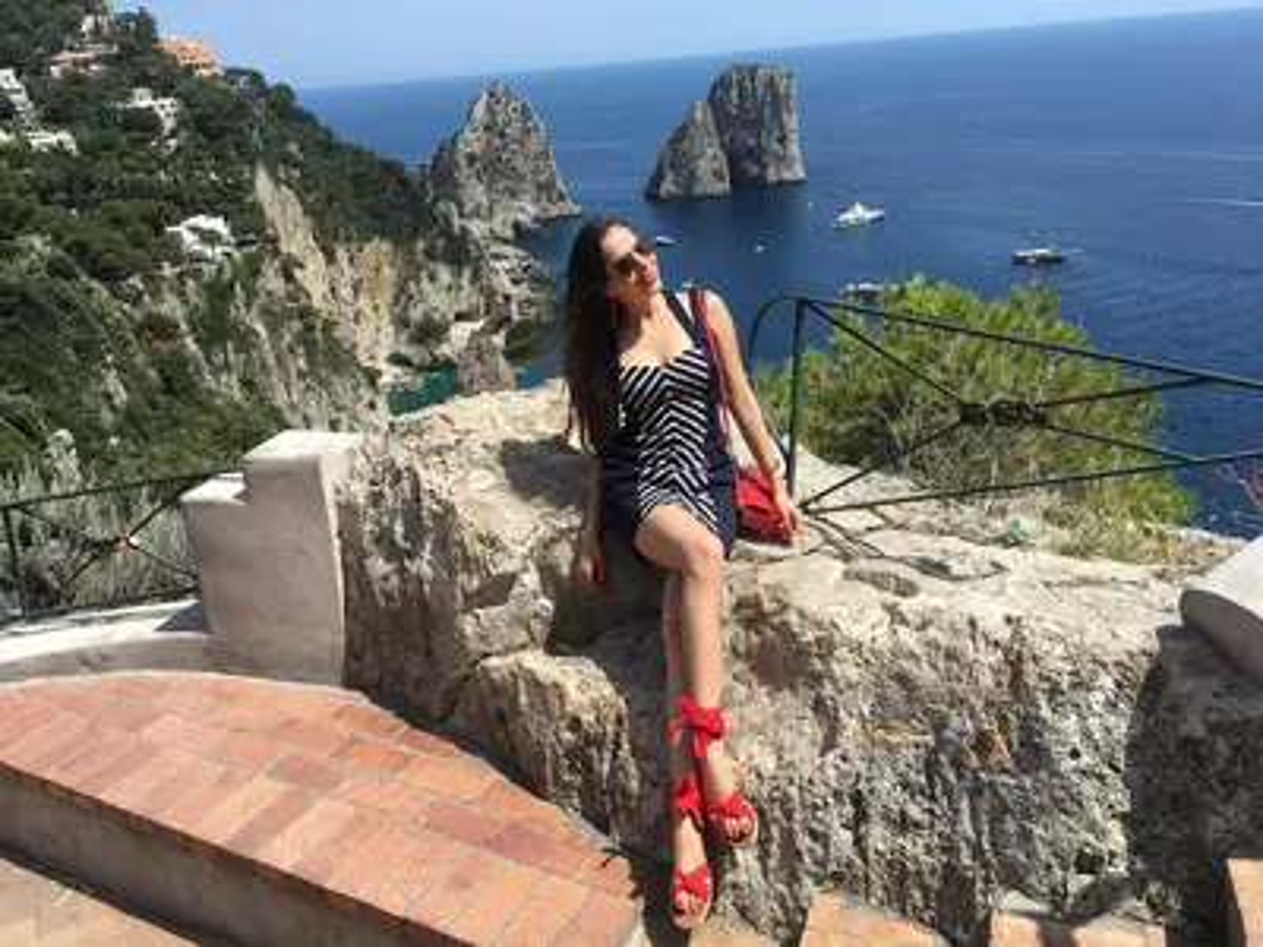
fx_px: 1058
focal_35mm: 29
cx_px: 632
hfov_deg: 61.7
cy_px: 474
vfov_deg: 48.2
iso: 25
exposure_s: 1/1538
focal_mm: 4.15
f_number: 2.2
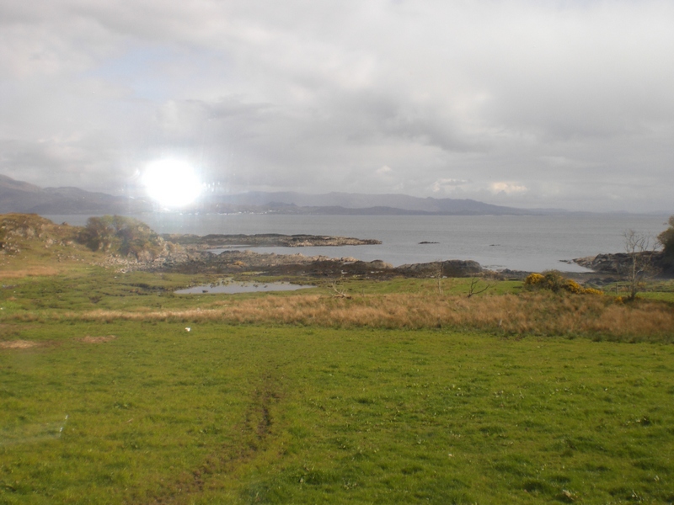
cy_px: 252
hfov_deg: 49.0
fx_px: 740
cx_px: 337
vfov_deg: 37.7
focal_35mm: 38
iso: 50
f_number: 4.4
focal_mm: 6.3
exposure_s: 1/320
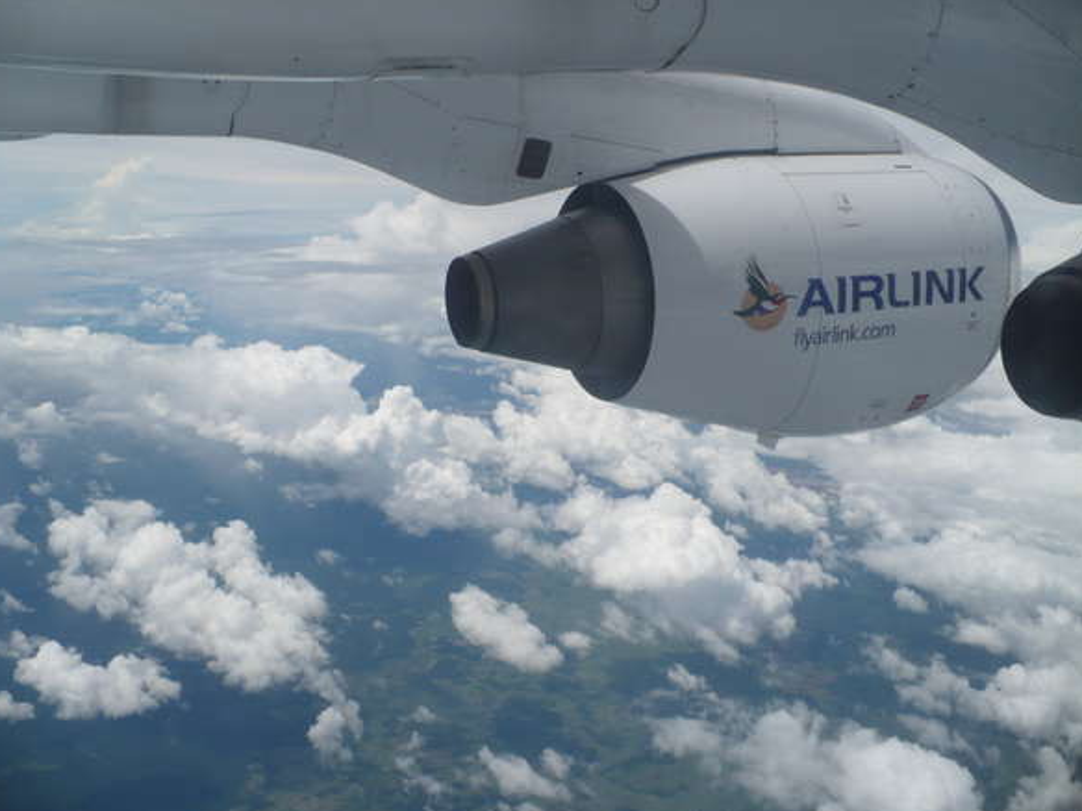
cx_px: 534
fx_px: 1188
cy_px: 411
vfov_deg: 37.7
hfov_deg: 49.0
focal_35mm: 38
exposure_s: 1/400
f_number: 8
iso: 100
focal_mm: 6.1
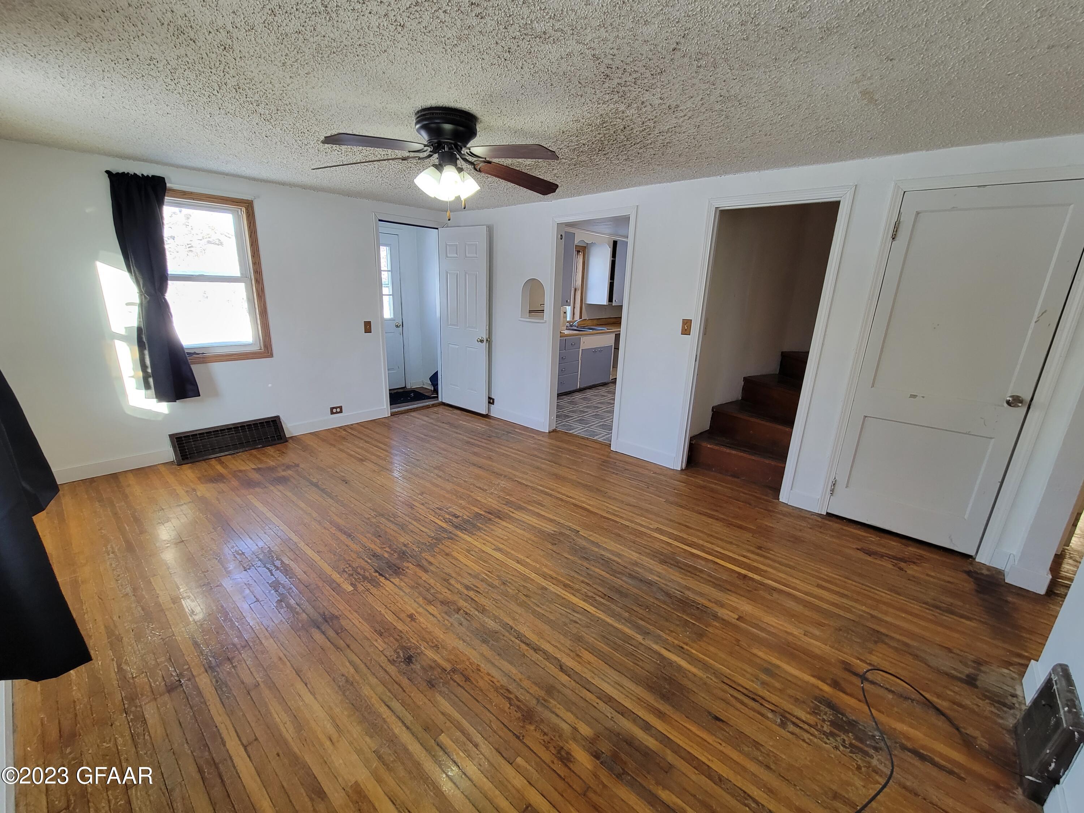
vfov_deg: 89.9
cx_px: 542
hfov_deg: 106.2
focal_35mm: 13
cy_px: 406
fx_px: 407
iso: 125
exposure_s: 1/60
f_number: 2.2
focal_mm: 2.2
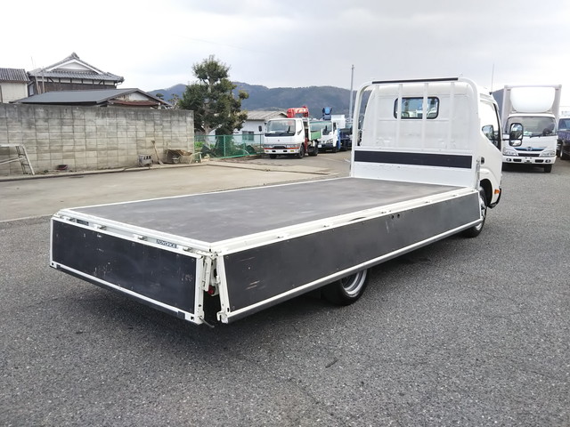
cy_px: 214
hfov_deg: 60.0
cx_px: 285
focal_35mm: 30
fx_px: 494
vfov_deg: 46.8
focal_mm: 4
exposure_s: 1/227
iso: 20
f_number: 2.2
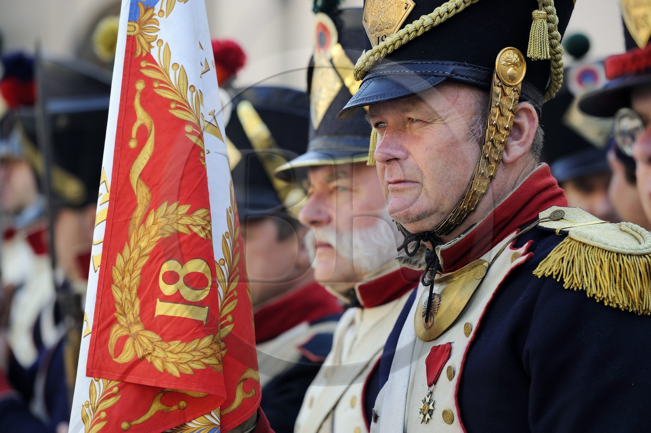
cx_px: 326
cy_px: 216
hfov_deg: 11.8
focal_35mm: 175
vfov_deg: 7.8
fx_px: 3162
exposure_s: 1/200
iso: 200
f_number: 4.5
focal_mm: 175
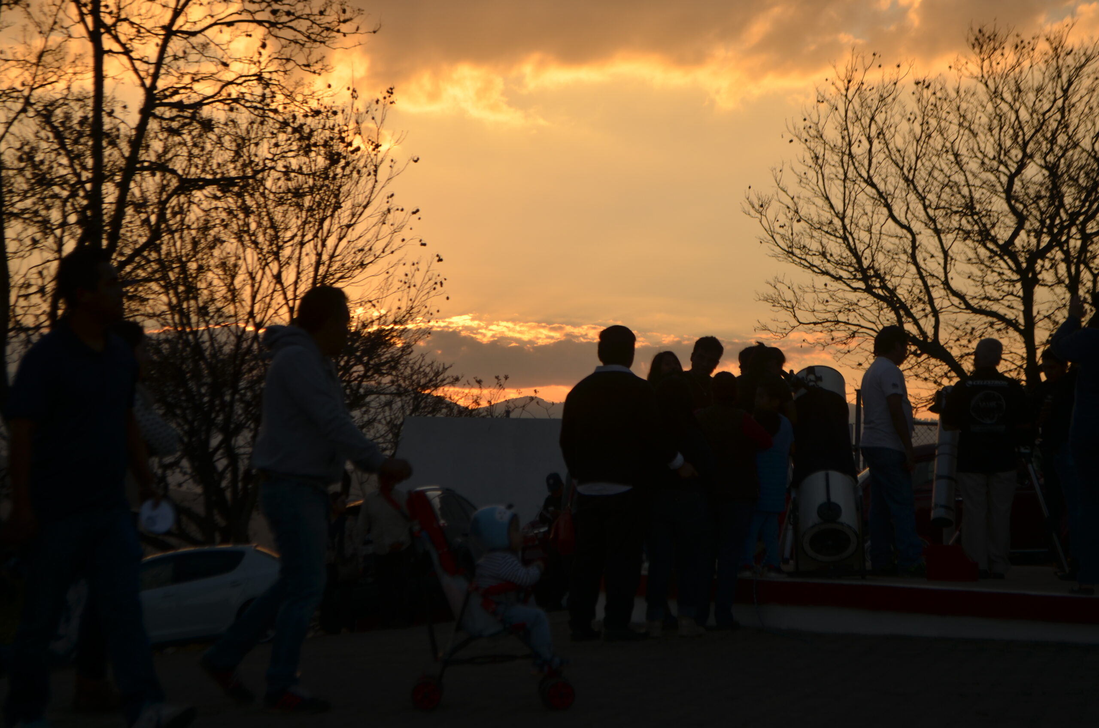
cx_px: 550
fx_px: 2514
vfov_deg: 16.5
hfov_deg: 24.7
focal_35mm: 82
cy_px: 364
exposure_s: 1/400
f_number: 5.6
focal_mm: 55
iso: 100
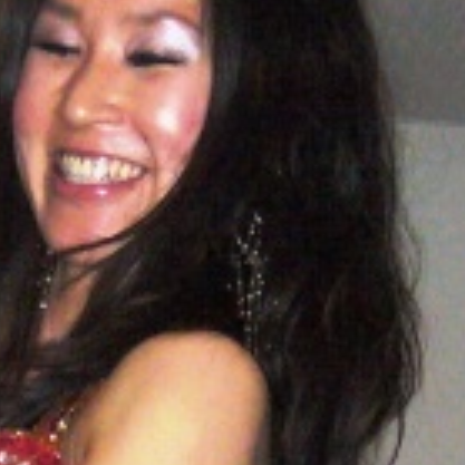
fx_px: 4666
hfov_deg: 5.7
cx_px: 154
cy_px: 345
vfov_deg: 5.7
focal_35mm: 307
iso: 400
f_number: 4.3
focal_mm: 13
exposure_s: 1/60
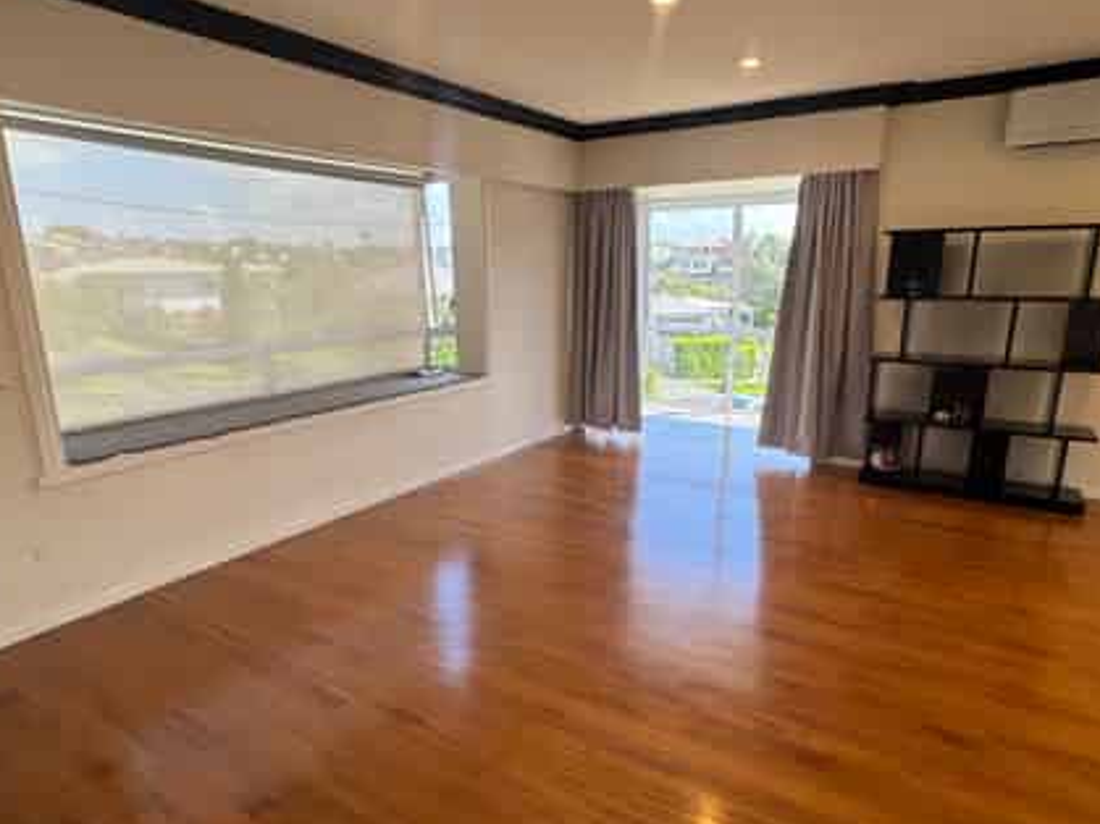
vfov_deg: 60.9
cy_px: 453
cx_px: 546
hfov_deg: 76.4
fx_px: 699
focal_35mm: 22
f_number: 2.2
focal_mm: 2.22
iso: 50
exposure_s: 1/100
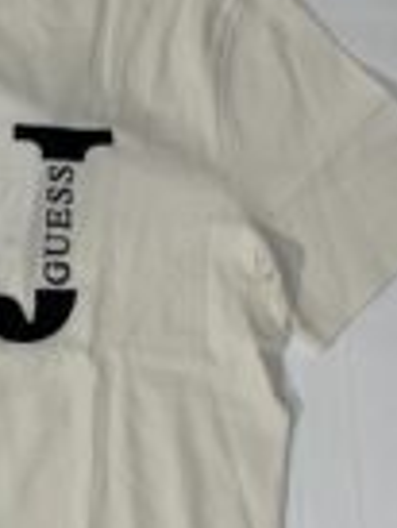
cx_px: -42
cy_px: 274
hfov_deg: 18.6
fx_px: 1160
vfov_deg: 25.6
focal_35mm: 76
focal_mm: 5.1
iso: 40
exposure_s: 1/100
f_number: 1.6
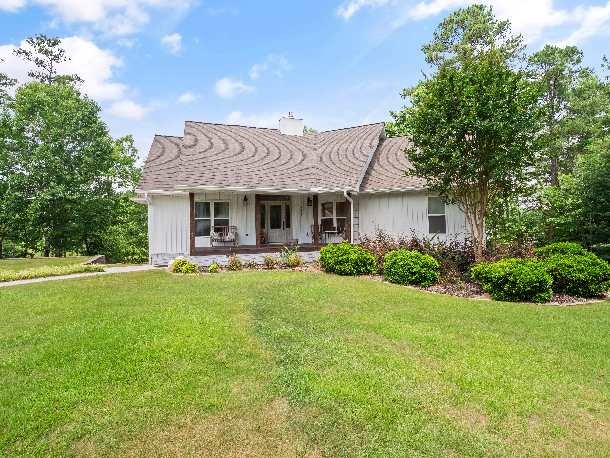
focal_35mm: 16
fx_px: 282
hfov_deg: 94.5
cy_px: 229
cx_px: 305
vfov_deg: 78.1
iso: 200
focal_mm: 8
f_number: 5.6
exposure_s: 1/250
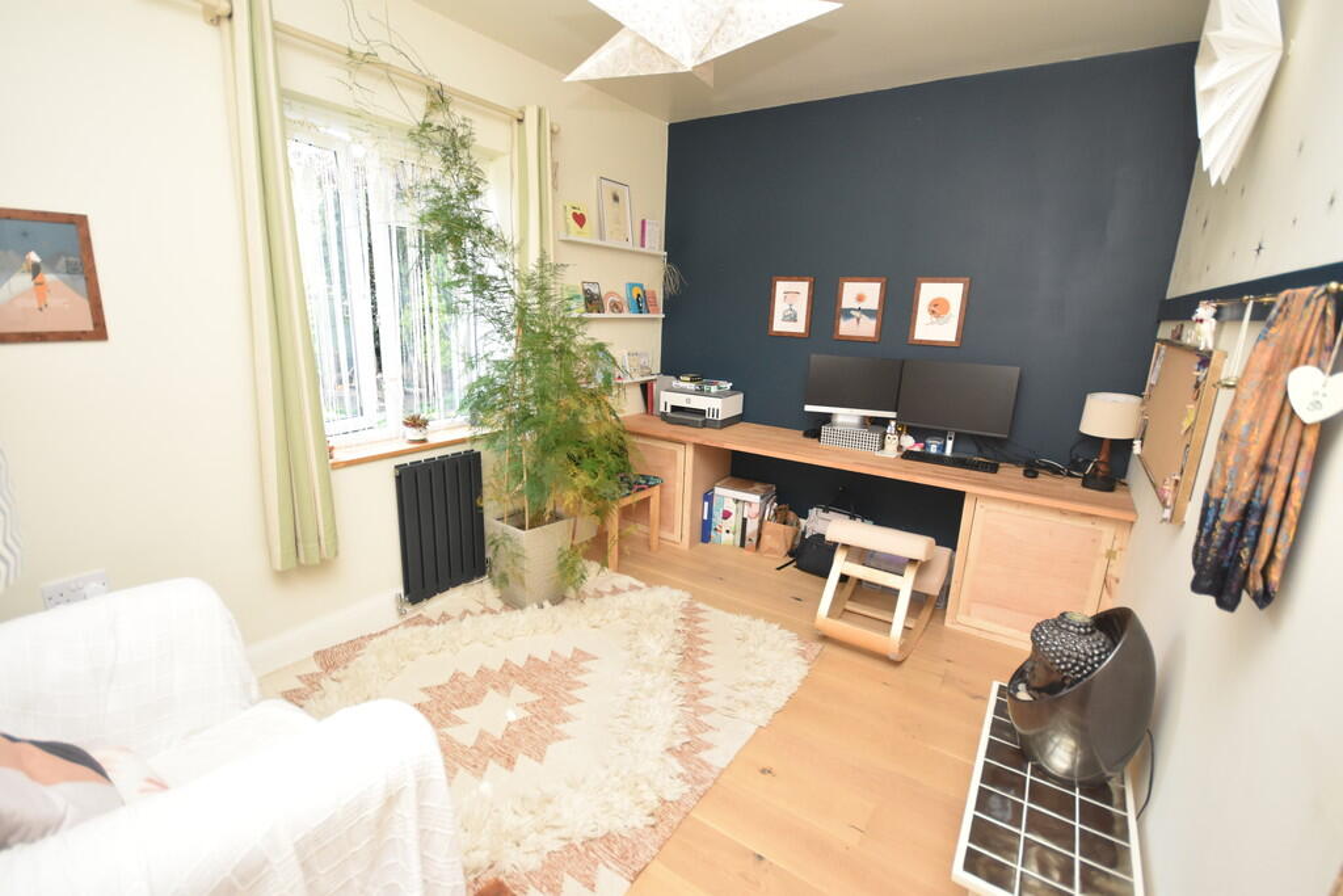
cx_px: 672
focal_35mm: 15
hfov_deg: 100.4
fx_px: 560
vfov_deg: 77.3
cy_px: 448
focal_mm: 10
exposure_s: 1/125
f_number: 4
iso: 1250
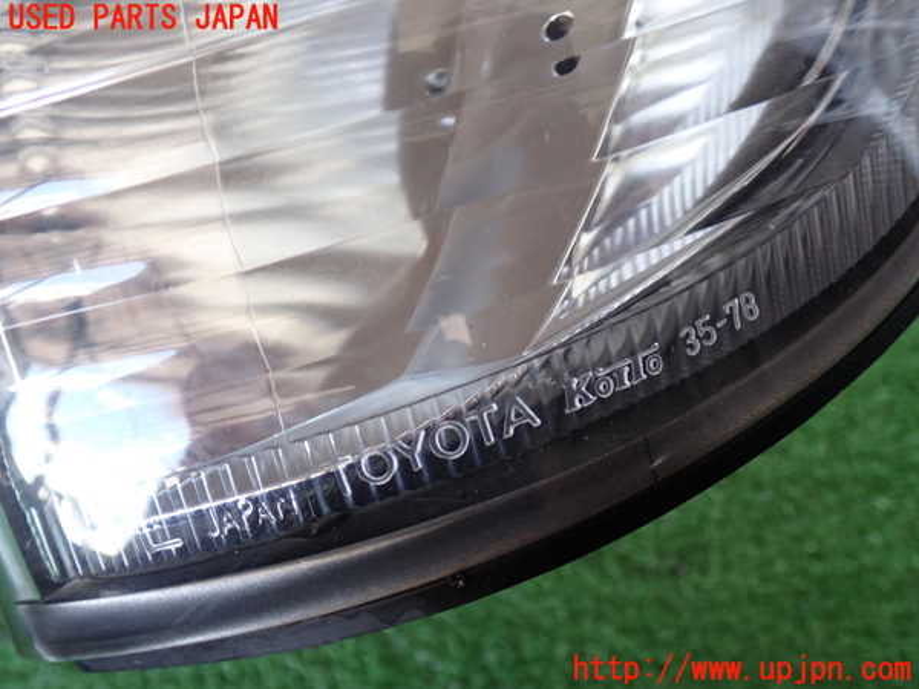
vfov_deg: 39.7
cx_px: 460
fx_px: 956
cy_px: 344
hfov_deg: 51.4
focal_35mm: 36
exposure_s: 1/40
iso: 200
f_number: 2.5
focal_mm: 6.37
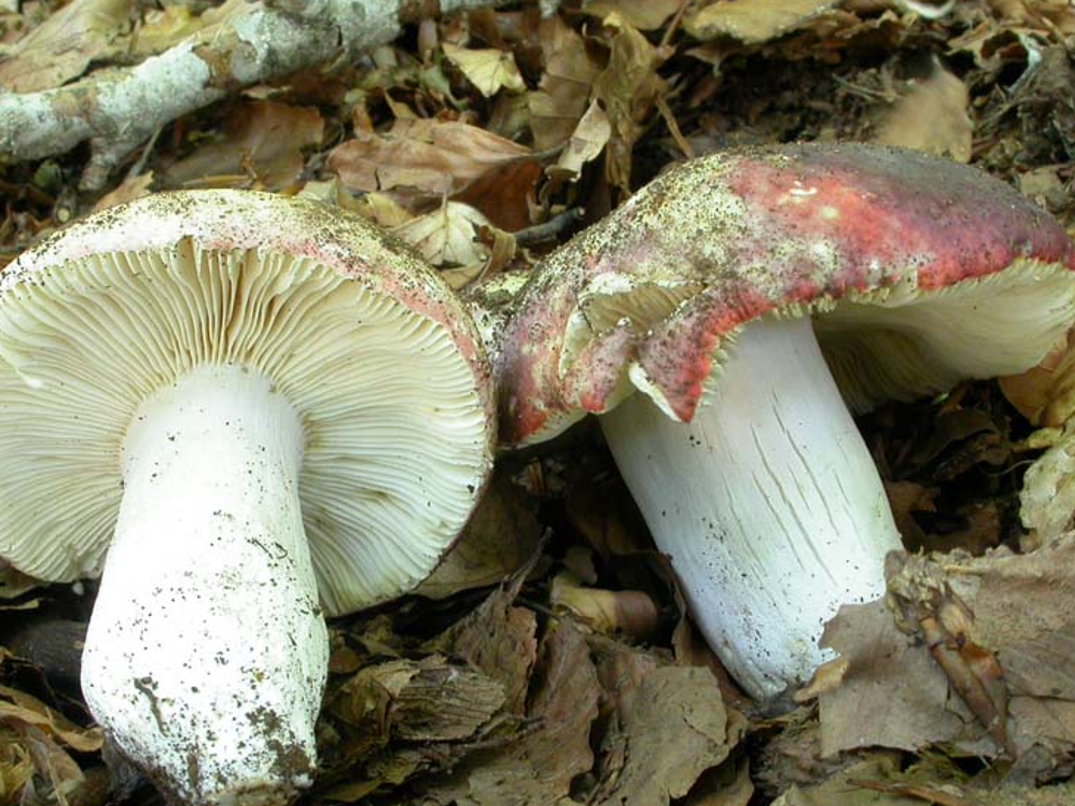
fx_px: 1957
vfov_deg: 23.3
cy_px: 402
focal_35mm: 63
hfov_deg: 30.7
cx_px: 529
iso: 200
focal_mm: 11.3
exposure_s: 1/4
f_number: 8.5
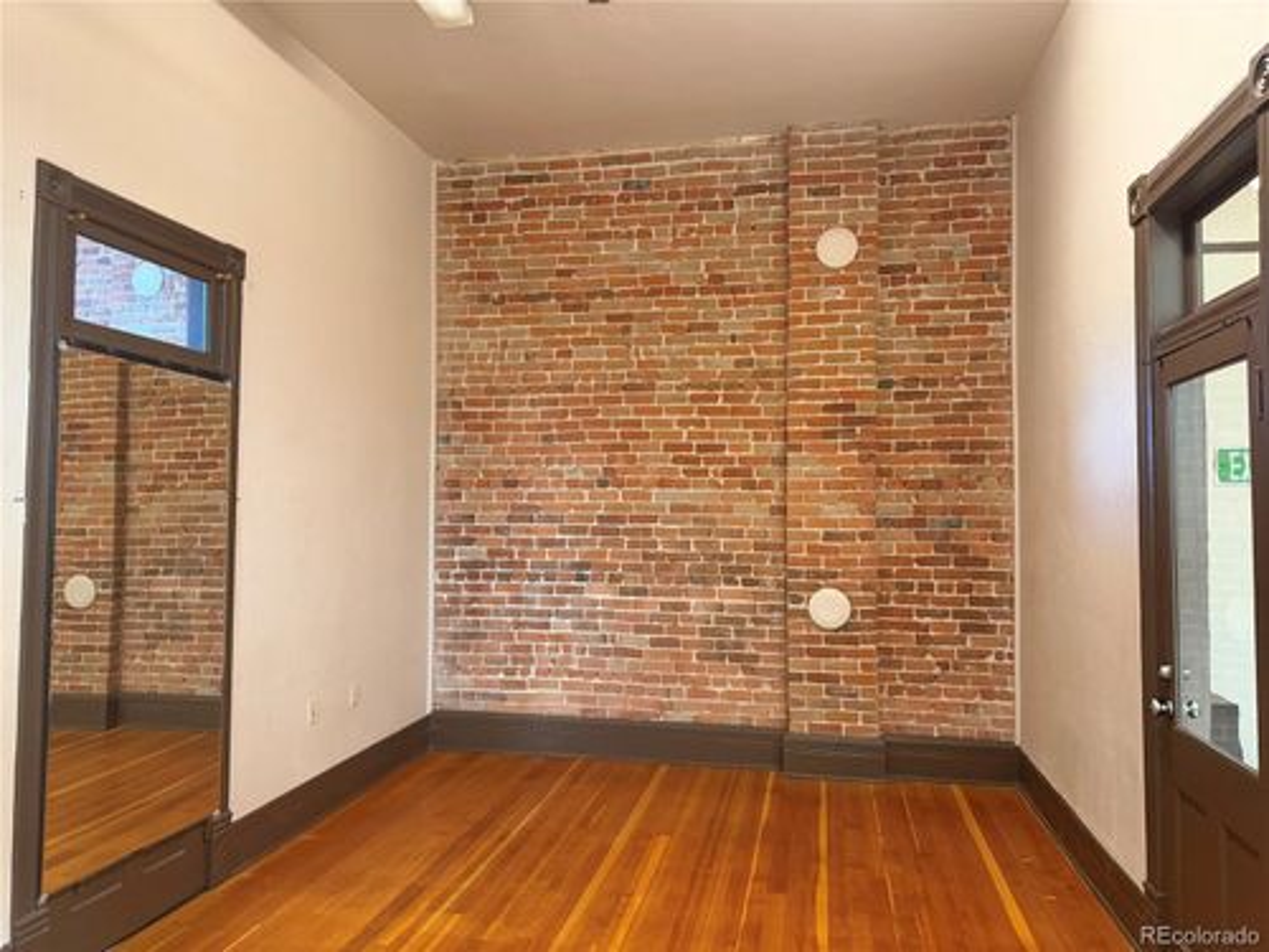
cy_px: 476
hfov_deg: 71.6
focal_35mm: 24
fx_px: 880
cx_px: 634
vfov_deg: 56.8
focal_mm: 6.76
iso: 400
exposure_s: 1/60
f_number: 1.78
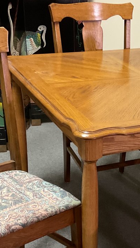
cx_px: 136
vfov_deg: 30.7
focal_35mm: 68
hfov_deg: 17.4
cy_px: 174
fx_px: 449
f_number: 1.8
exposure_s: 1/40
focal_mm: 3
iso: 200
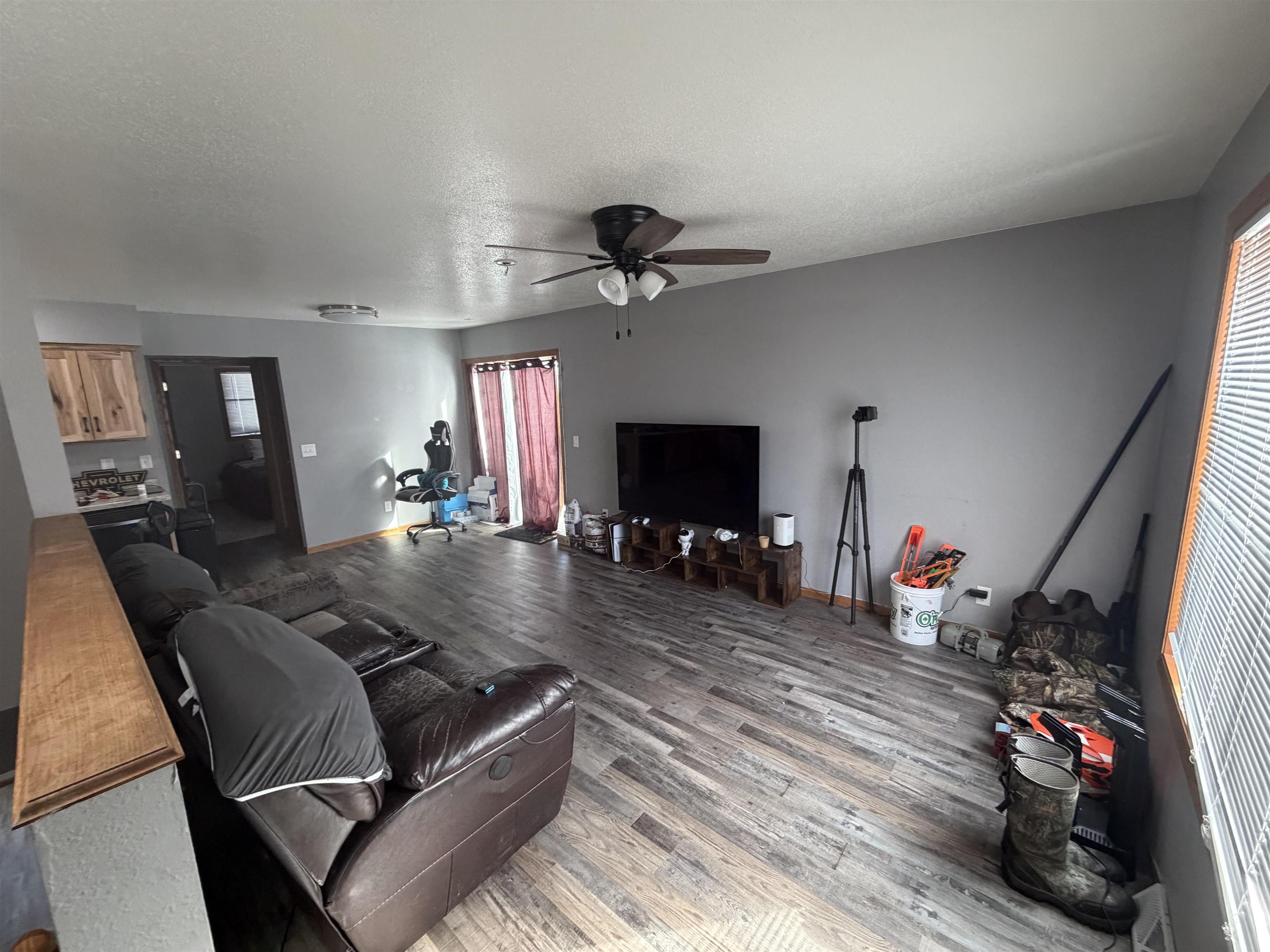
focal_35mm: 14
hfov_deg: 102.1
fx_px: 514
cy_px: 476
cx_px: 635
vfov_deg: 85.7
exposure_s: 1/120
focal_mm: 2.22
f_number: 2.2
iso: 320
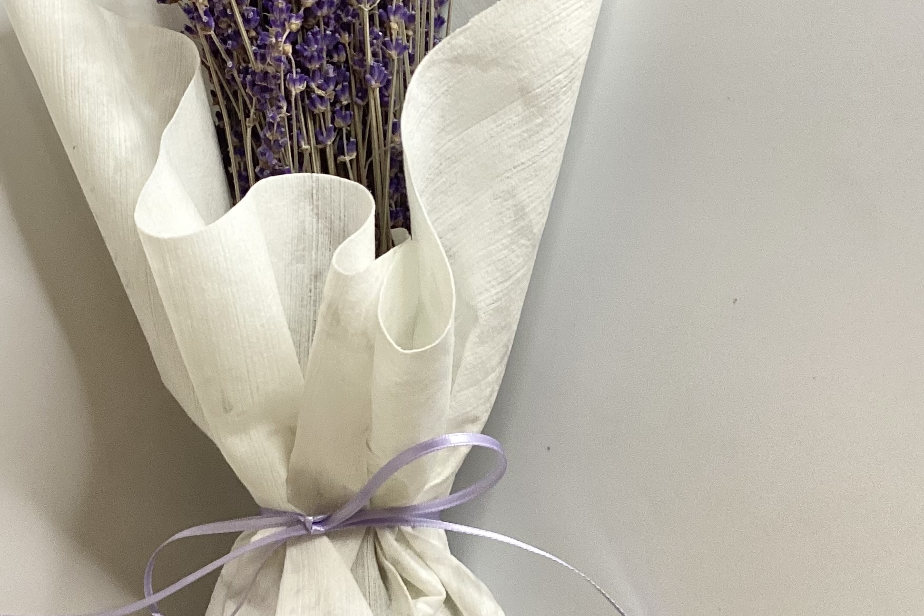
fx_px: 1540
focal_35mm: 60
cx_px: 375
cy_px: 206
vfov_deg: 22.5
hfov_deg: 33.3
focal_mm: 3.3
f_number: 2.4
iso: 200
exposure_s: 1/50
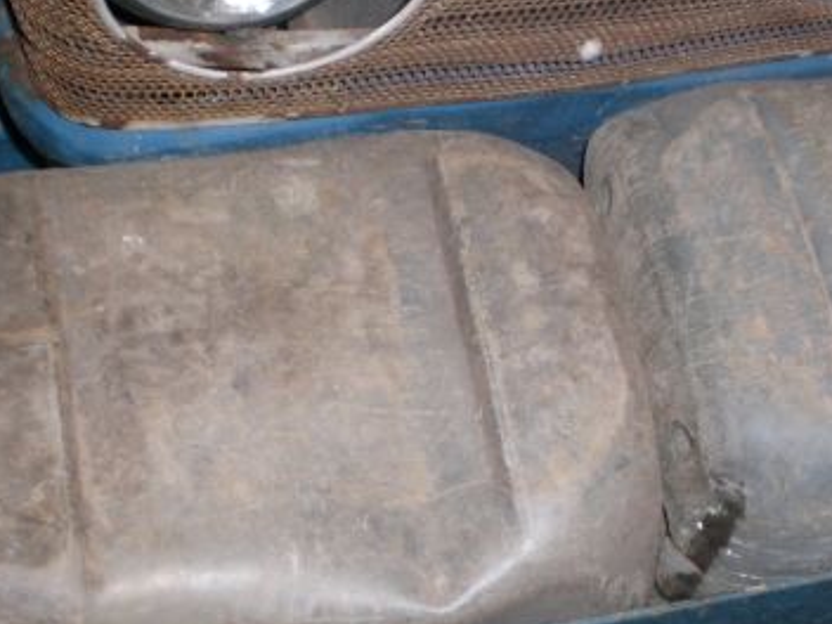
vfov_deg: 21.2
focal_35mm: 69
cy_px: 442
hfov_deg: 28.1
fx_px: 1658
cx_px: 501
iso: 200
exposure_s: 1/60
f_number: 3.1
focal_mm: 6.3
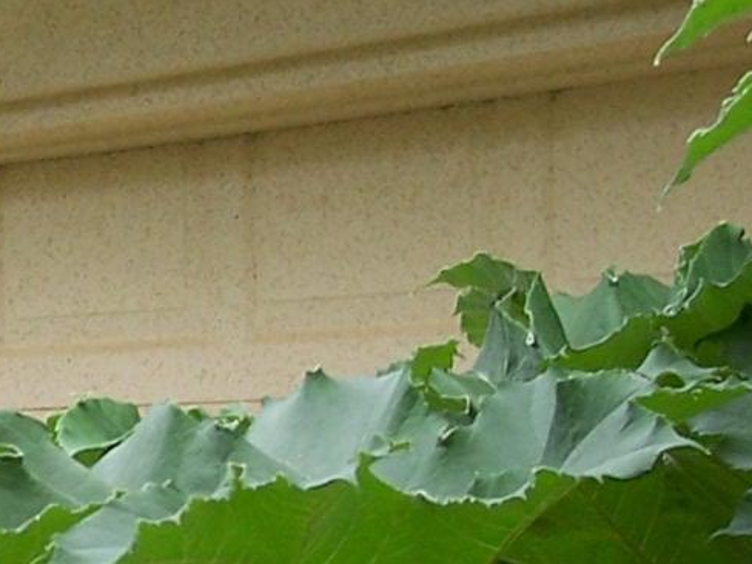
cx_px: -612
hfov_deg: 10.1
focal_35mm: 184
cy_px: 319
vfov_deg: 8.1
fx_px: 3997
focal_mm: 8
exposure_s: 1/250
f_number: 3.4
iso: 100
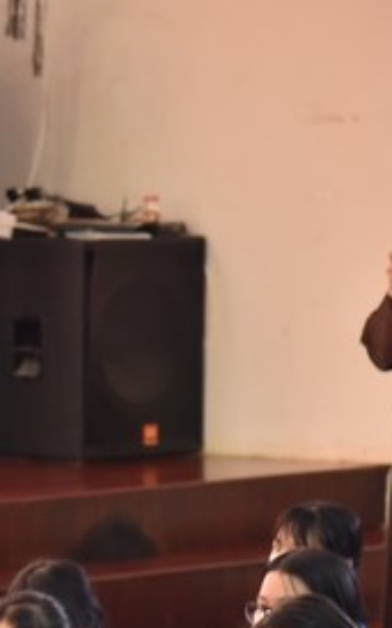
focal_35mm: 230
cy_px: 481
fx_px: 3936
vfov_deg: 9.1
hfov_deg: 5.6
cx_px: -282
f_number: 4.5
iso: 3200
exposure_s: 1/125
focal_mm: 95
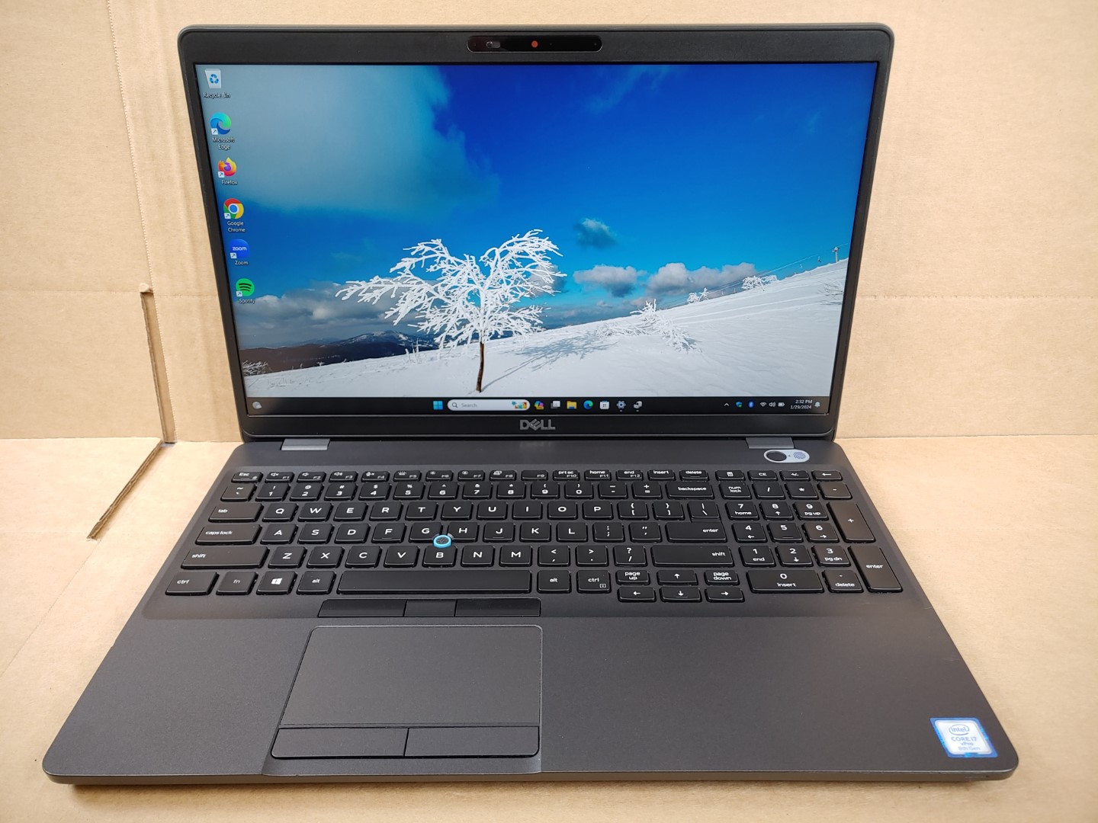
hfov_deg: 67.3
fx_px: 825
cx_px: 549
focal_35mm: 26
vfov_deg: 53.1
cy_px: 412
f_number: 1.8
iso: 100
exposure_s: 1/67
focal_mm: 4.36
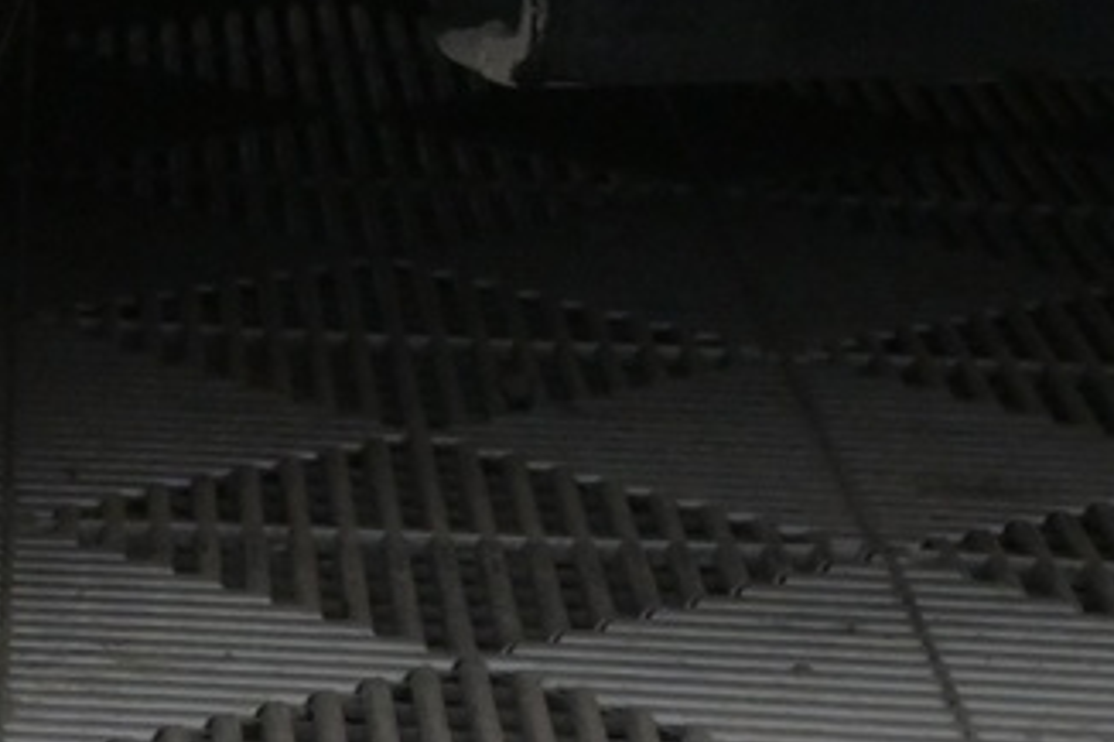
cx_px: -984
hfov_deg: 10.0
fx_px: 6000
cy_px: -687
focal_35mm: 194
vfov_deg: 6.9
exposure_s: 1/125
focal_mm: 26
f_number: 5.6
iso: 2500
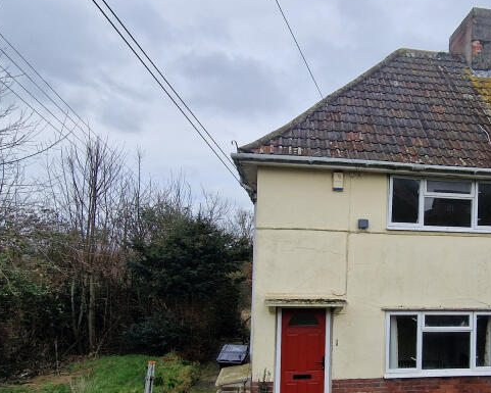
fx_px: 392
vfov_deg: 52.6
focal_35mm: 27
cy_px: 246
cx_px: 363
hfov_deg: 60.8
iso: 50
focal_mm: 2.2
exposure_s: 1/884
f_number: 2.2
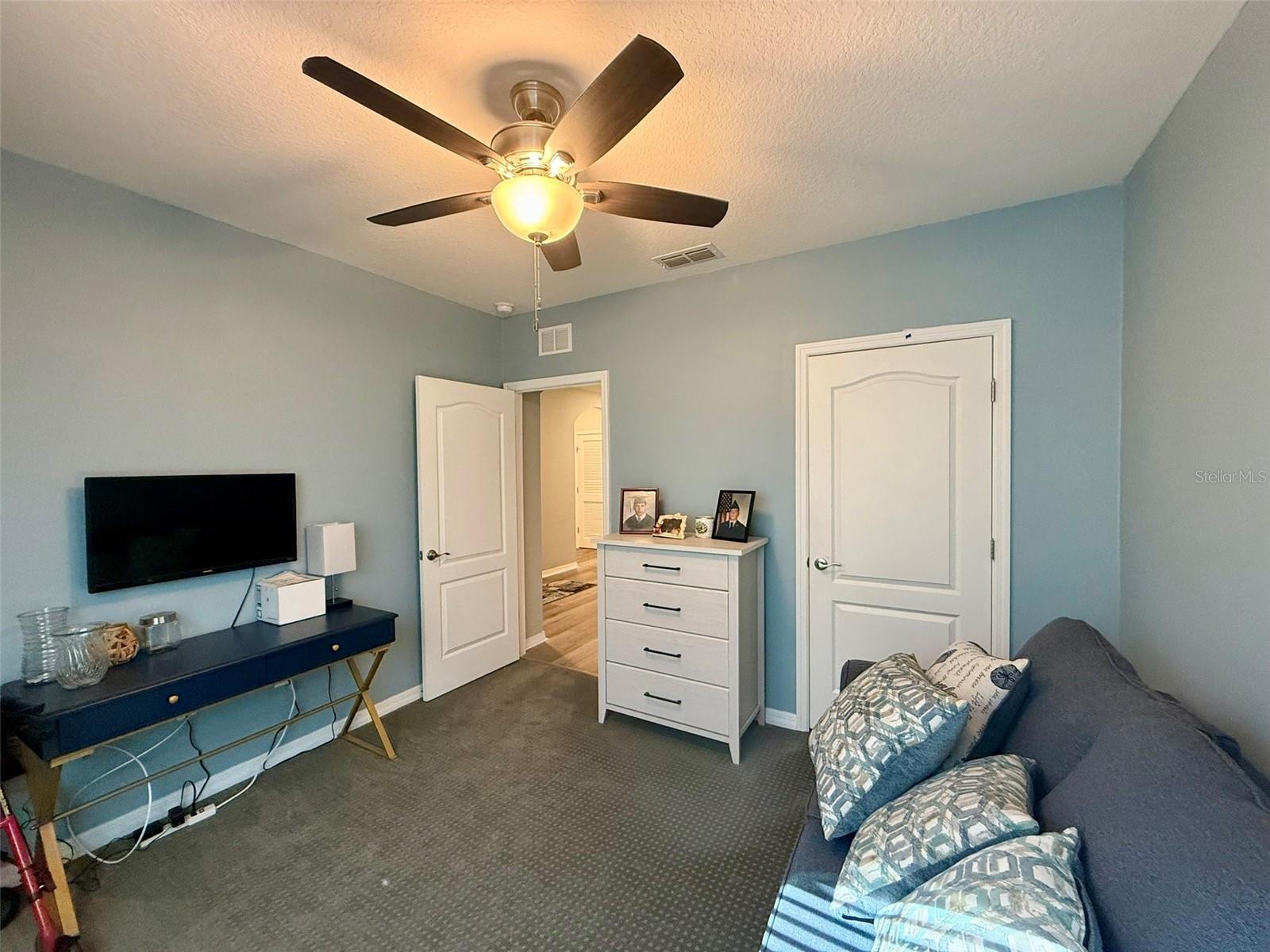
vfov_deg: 85.7
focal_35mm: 14
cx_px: 635
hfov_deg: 102.1
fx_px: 514
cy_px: 476
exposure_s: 1/60
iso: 400
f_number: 2.2
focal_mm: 2.22
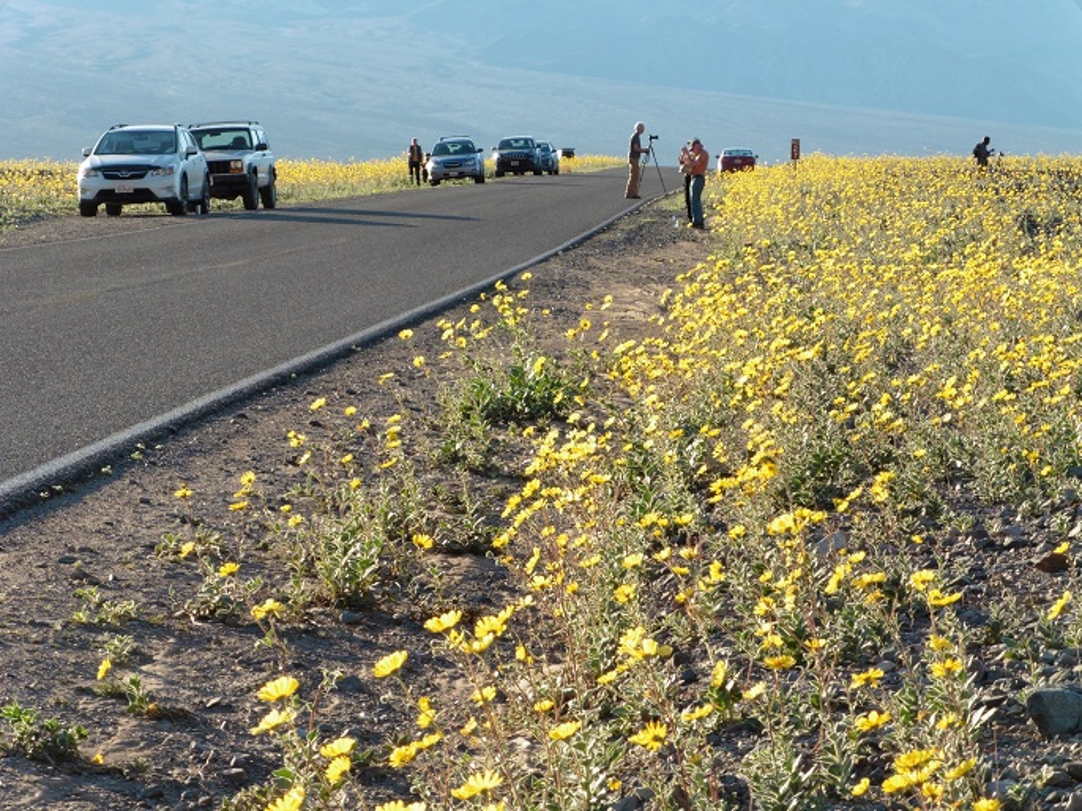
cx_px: 541
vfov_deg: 9.6
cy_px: 406
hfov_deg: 12.8
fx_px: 4812
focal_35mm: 154
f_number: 6.3
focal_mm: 27.6
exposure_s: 1/125
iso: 100
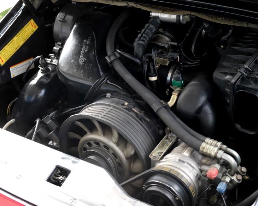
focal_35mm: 50
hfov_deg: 37.3
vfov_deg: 30.3
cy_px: 105
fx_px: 382
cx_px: 146
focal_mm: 25.4
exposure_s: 1/80
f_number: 3.2
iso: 200
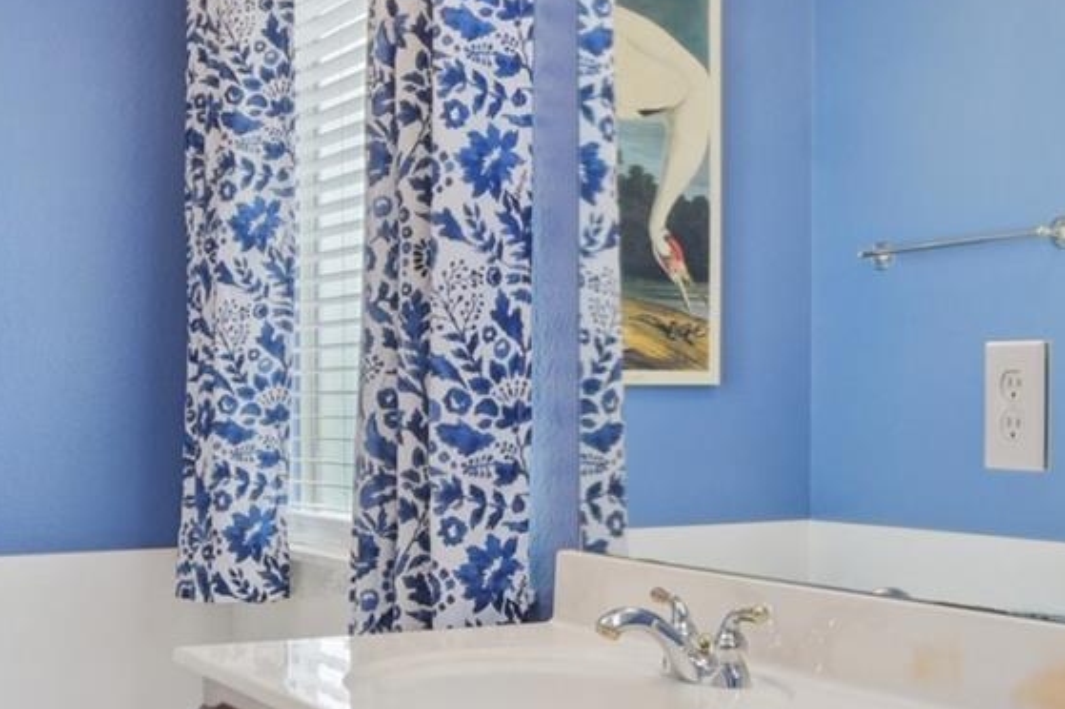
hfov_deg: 36.0
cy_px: 333
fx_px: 1626
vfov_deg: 24.6
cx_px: 690
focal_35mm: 55
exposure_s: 1/13
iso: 400
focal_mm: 10
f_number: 8
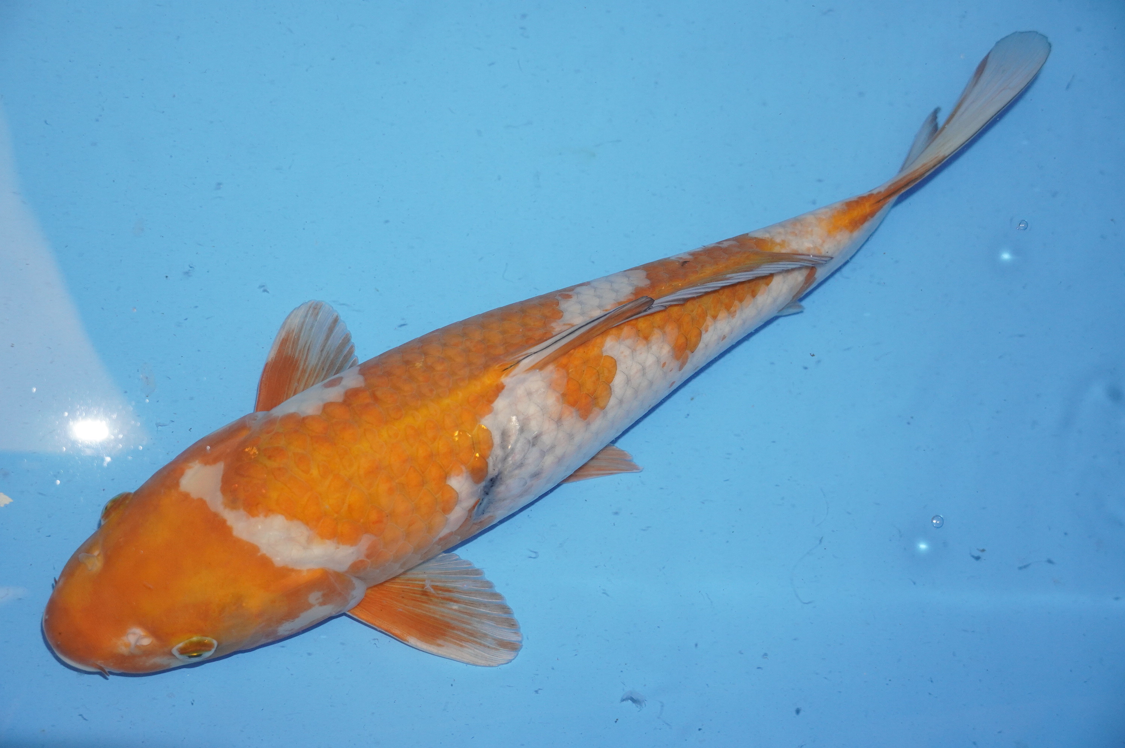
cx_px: 562
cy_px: 374
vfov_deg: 23.7
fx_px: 1780
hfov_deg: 35.1
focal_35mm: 57
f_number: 4.5
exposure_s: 1/160
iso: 1250
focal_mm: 38
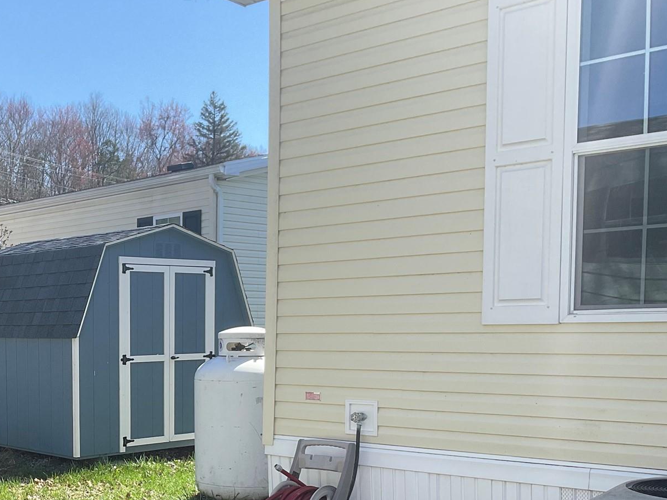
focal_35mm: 49
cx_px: 107
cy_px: 408
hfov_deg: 37.1
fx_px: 944
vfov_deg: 28.9
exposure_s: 1/944
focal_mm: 3
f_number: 1.8
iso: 16
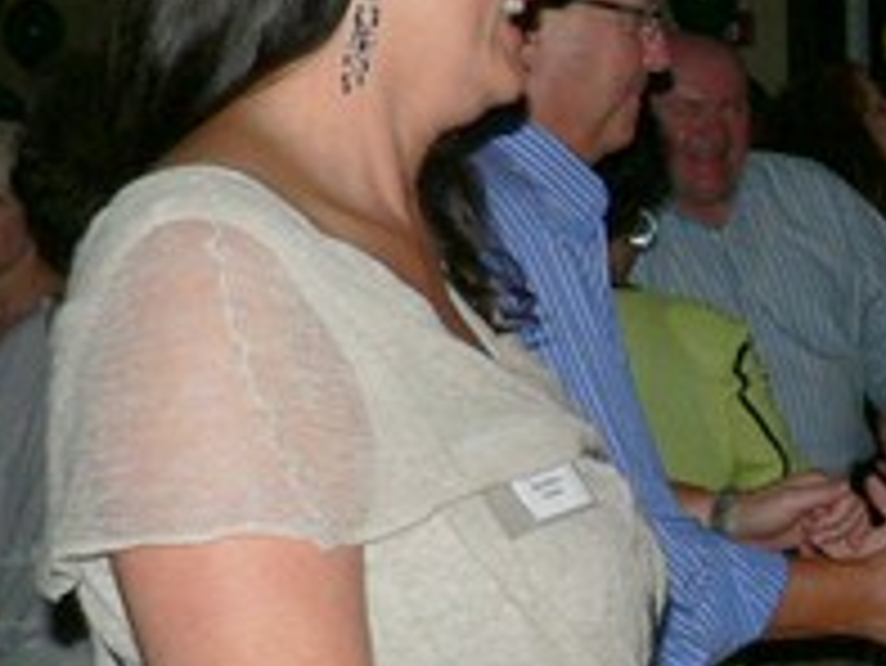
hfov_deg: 15.7
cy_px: 472
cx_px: 1255
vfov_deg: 12.6
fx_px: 2996
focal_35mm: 117
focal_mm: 6
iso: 100
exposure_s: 1/60
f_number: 2.8
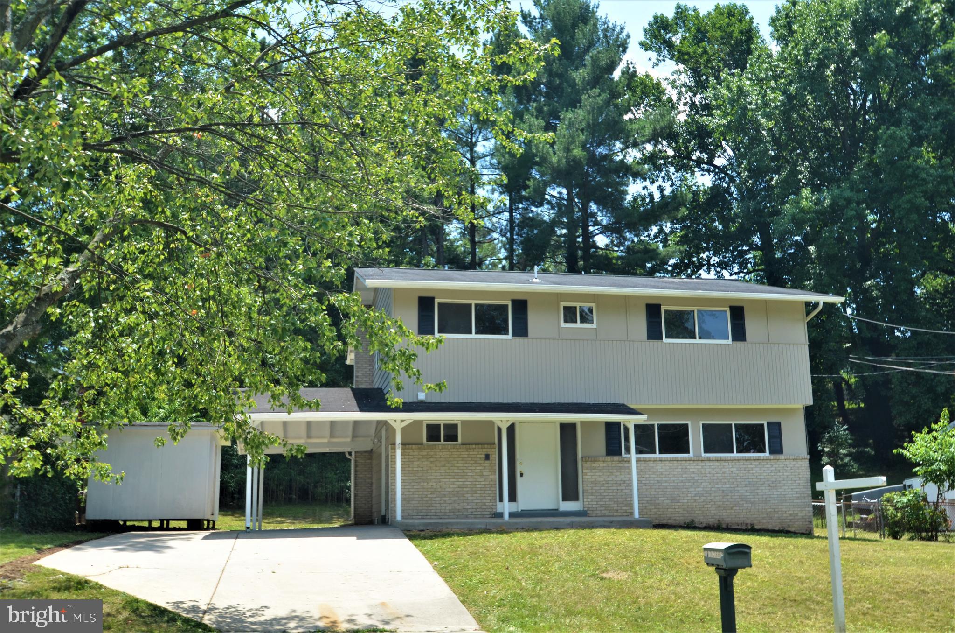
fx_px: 953
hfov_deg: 53.2
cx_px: 478
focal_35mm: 36
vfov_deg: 36.7
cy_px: 316
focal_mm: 24
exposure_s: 1/250
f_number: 8
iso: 200
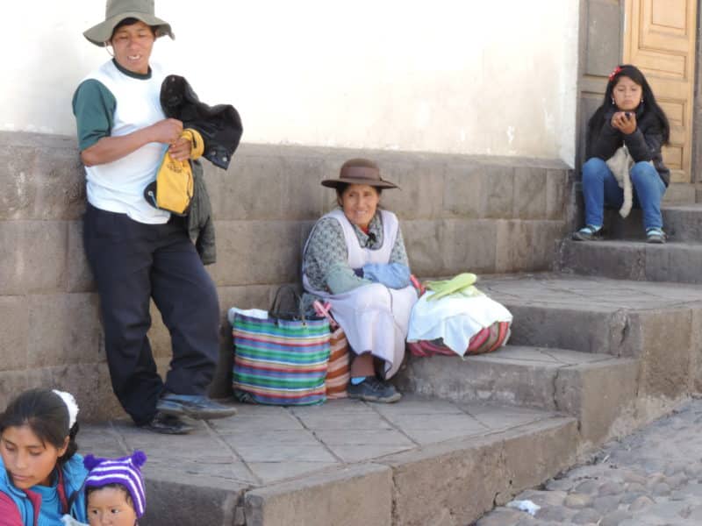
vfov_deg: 14.8
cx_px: 351
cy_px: 263
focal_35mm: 100
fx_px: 2028
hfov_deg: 19.6
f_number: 4.1
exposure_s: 1/100
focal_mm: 17.8
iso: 160
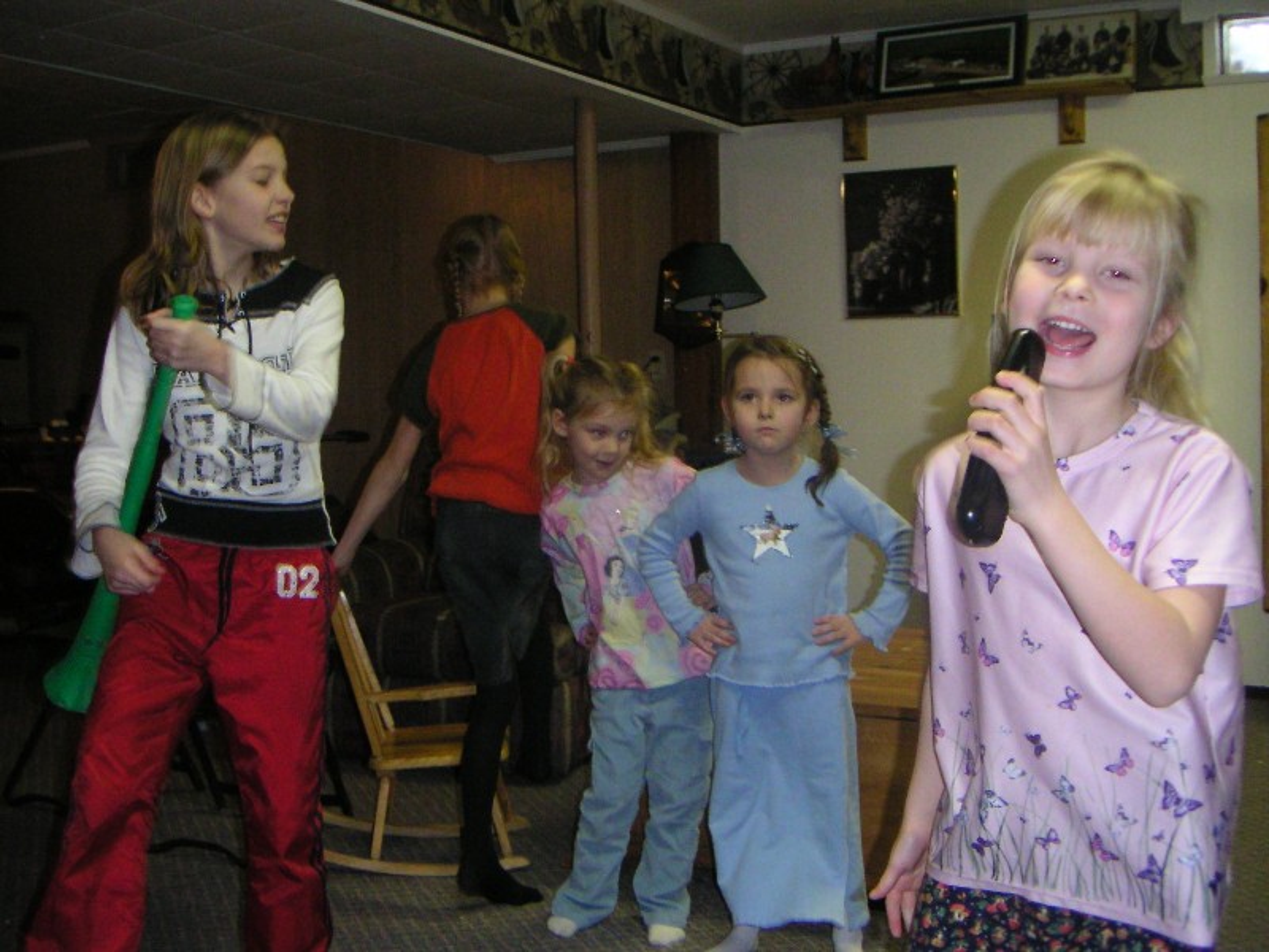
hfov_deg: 47.9
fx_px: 1430
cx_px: 634
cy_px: 476
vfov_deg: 36.8
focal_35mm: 39
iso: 200
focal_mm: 5.1
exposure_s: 1/45
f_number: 2.9
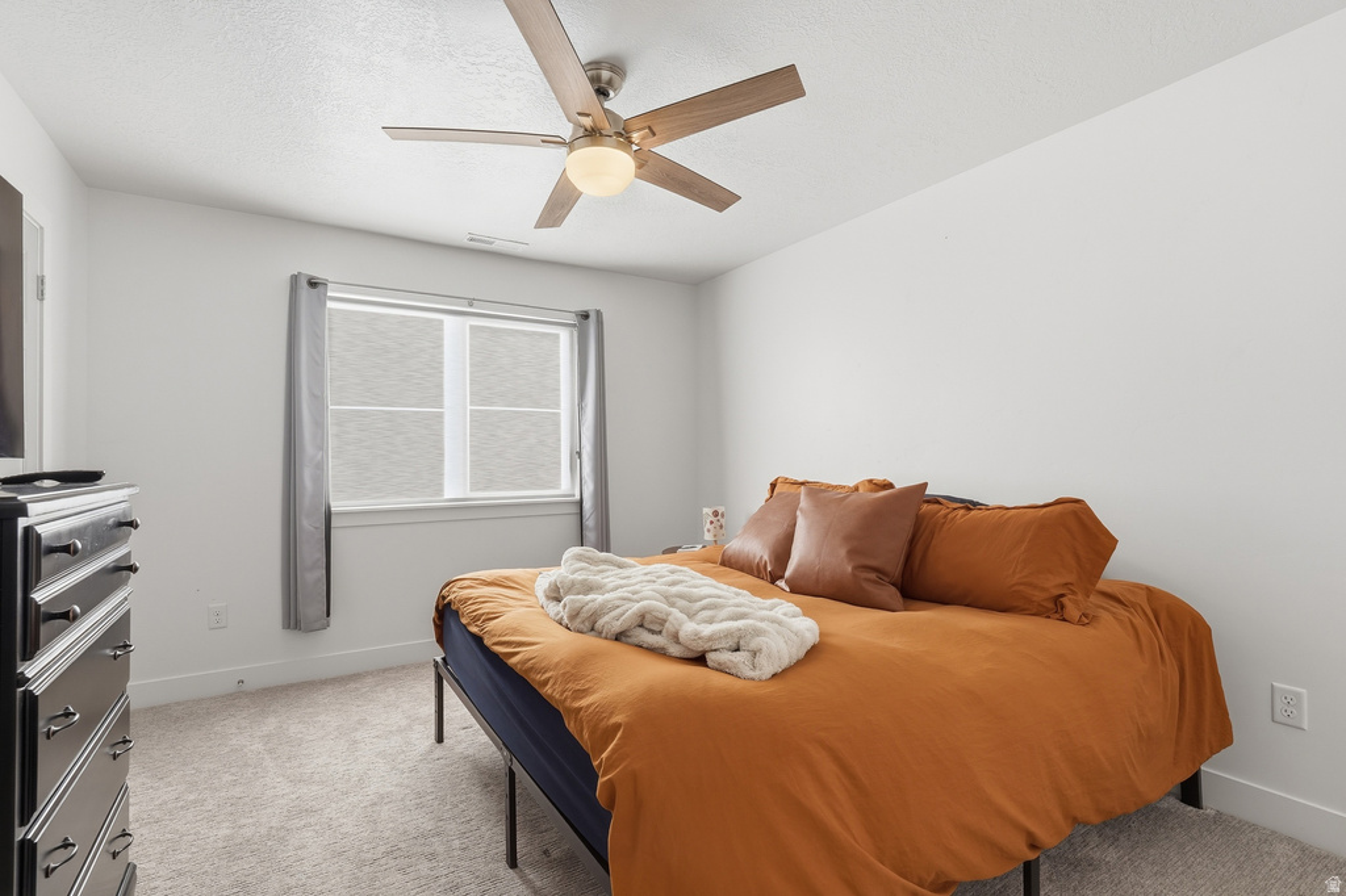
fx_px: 635
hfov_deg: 93.3
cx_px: 673
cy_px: 448
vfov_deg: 70.4
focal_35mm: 17
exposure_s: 1/400
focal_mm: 17
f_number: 10
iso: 250
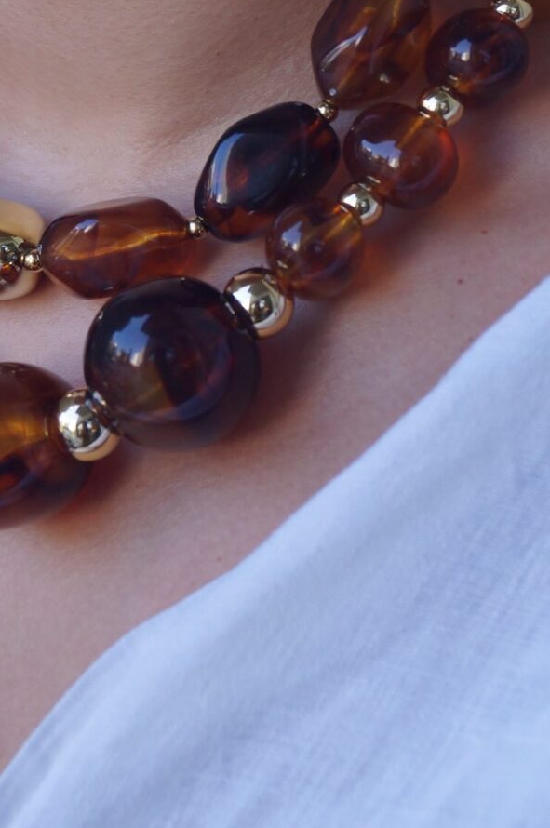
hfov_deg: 10.0
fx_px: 3125
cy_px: 100
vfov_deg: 15.0
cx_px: 141
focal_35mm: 136
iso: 400
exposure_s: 1/160
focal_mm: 45
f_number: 5.6
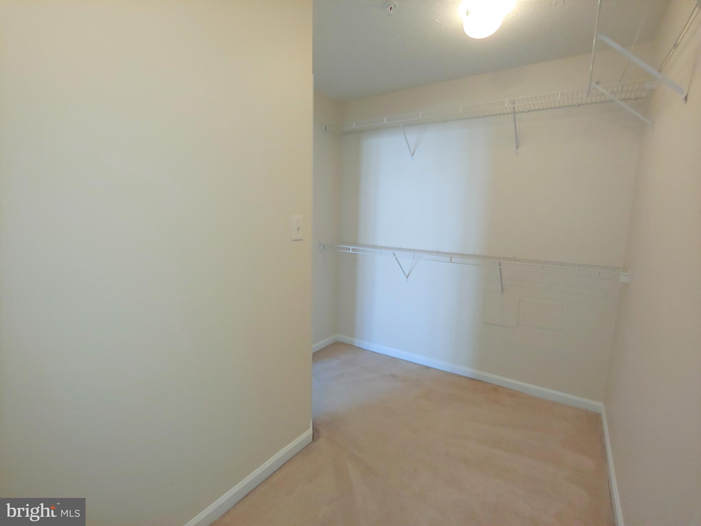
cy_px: 263
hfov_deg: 94.5
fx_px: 324
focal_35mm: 16
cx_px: 350
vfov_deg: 78.1
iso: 100
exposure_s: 1/30
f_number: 1.9
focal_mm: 2.18
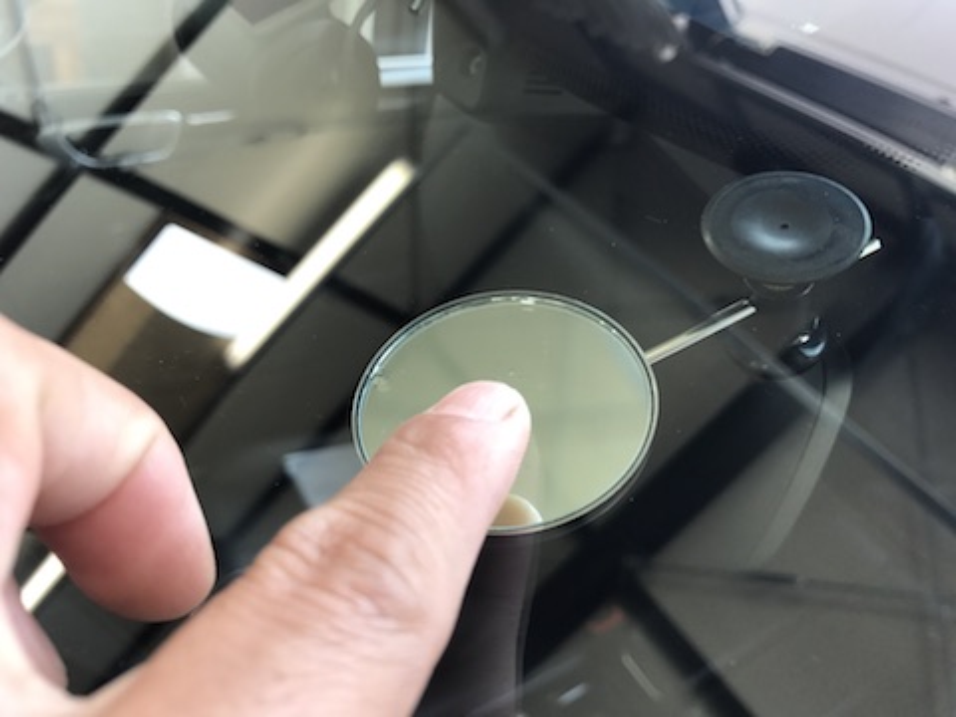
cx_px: 478
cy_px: 358
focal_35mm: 28
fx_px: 773
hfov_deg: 63.4
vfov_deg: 49.7
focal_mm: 3.99
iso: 40
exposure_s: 1/120
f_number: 1.8
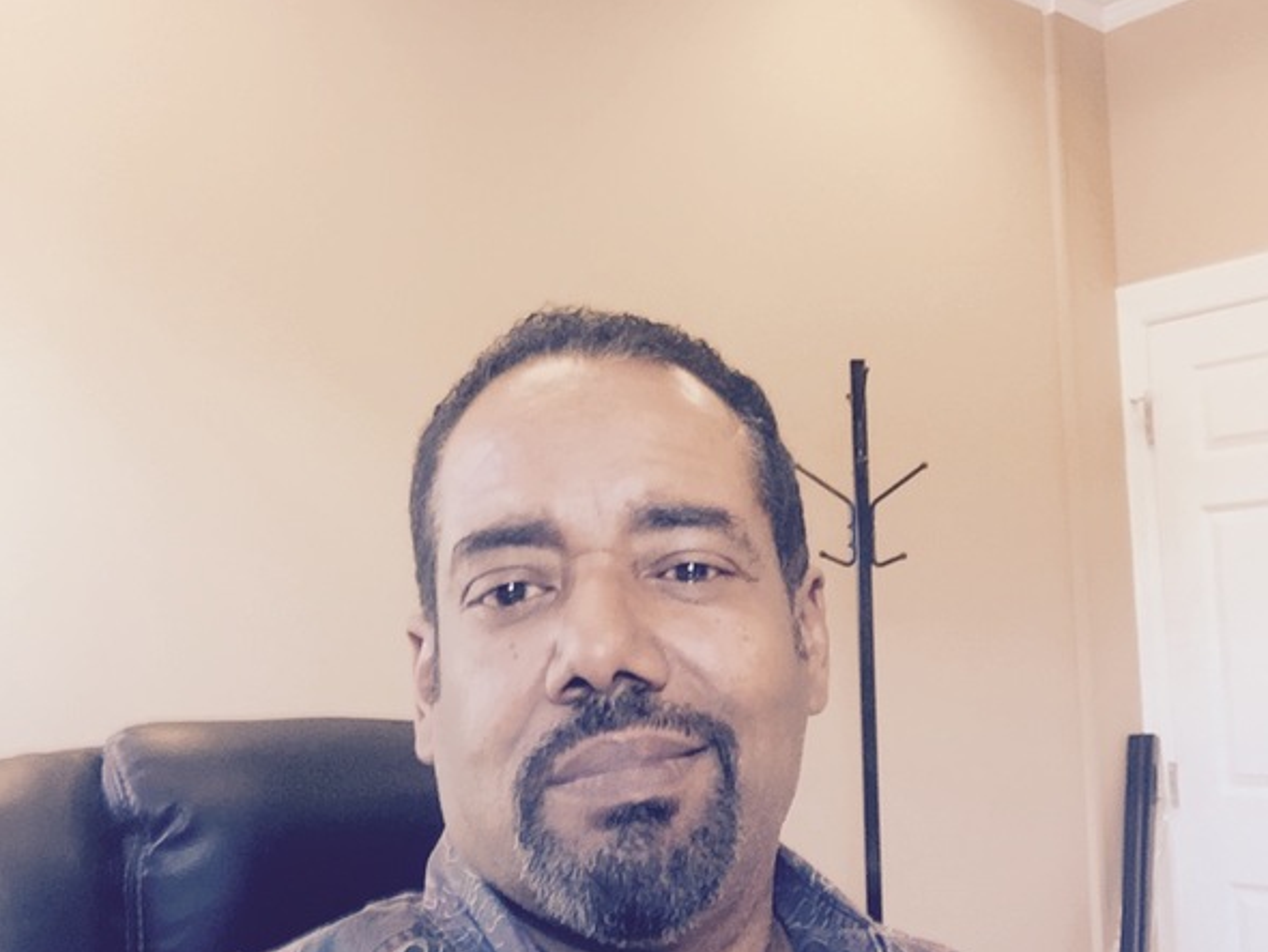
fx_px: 1539
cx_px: 640
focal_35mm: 42
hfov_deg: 44.8
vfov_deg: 34.3
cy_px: 410
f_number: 2.2
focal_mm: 2.65
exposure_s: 1/30
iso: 40
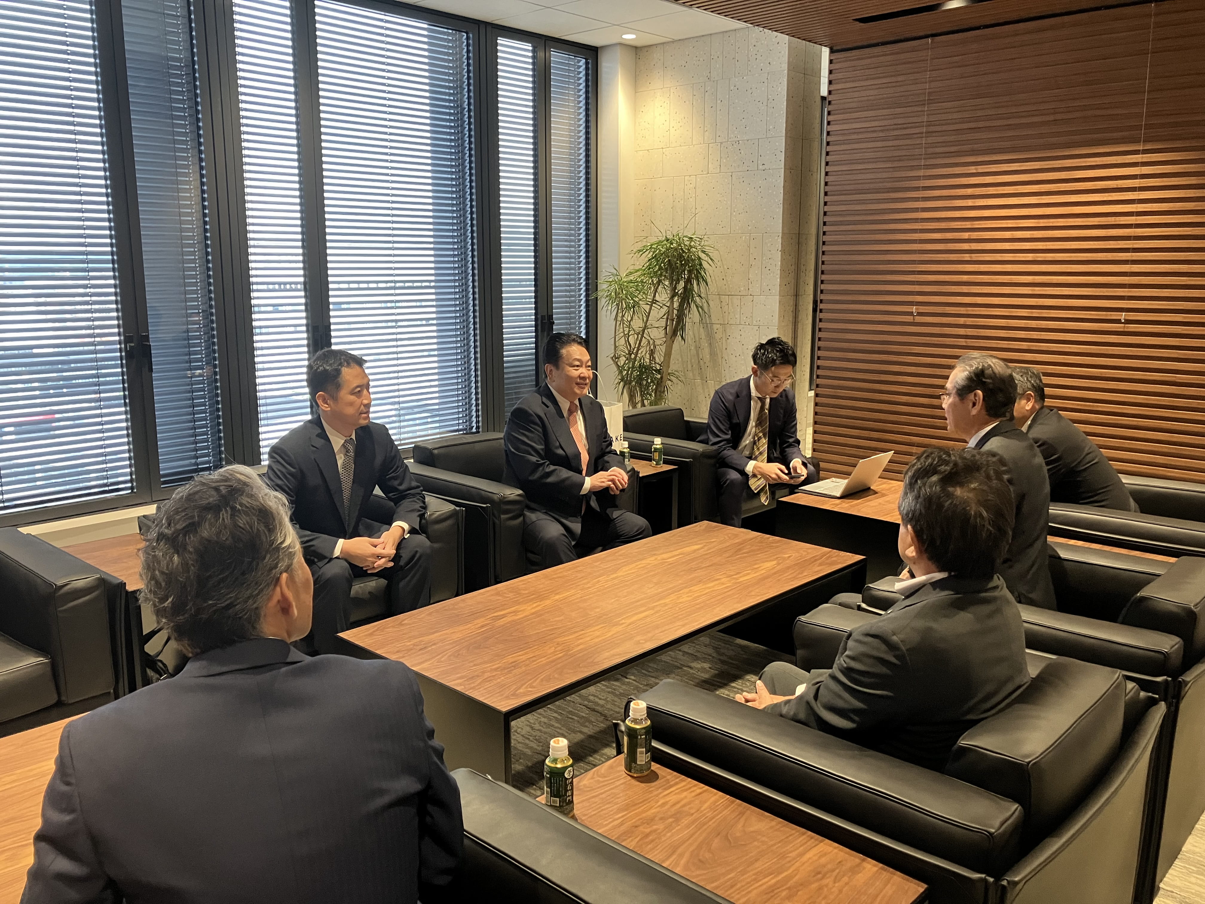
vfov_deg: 49.7
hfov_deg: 63.4
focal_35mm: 28
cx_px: 602
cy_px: 452
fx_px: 975
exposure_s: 1/60
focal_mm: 3.99
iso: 200
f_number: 1.8
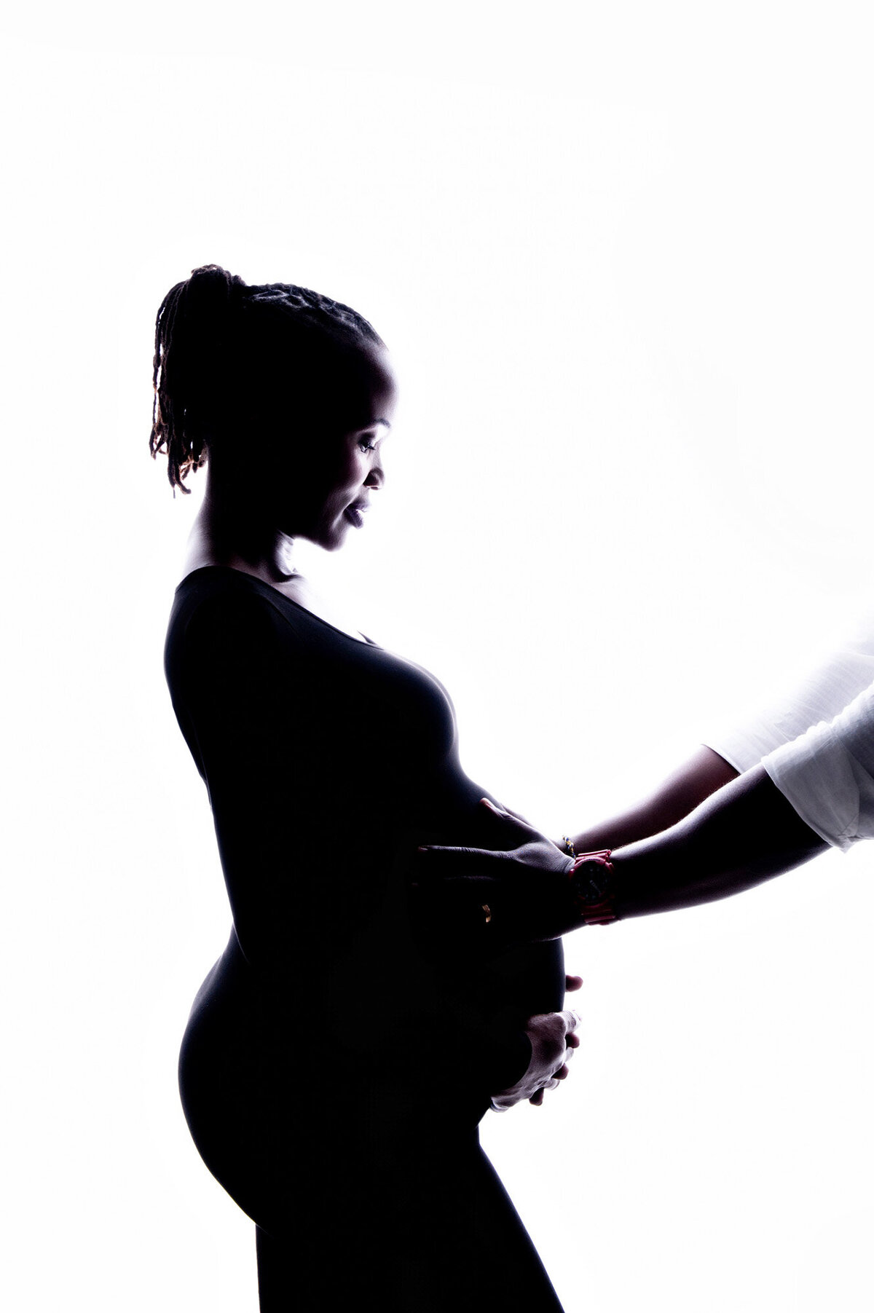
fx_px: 1677
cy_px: 656
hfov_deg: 29.2
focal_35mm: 46
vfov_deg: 42.8
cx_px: 437
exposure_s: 1/160
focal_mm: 46
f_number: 10
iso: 200
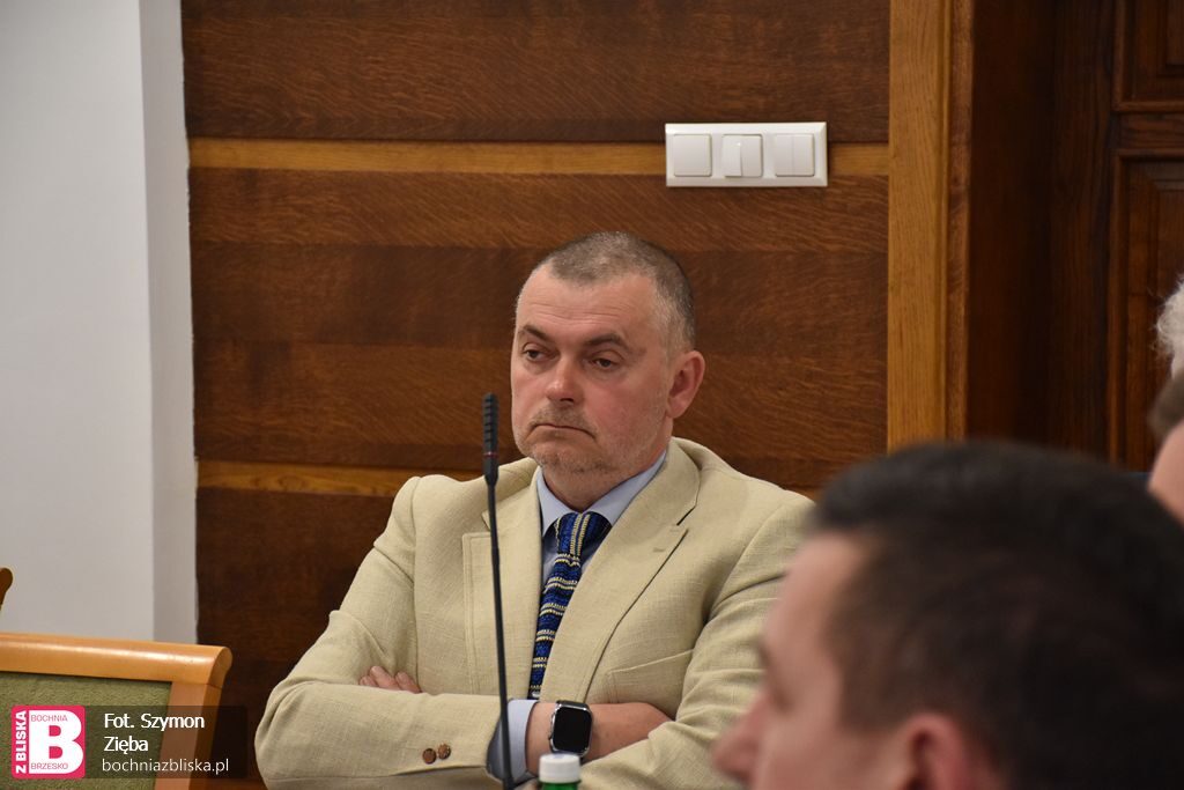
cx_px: 592
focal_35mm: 120
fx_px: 3947
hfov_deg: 17.1
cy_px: 395
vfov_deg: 11.4
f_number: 5.3
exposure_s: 1/100
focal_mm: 80
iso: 1600
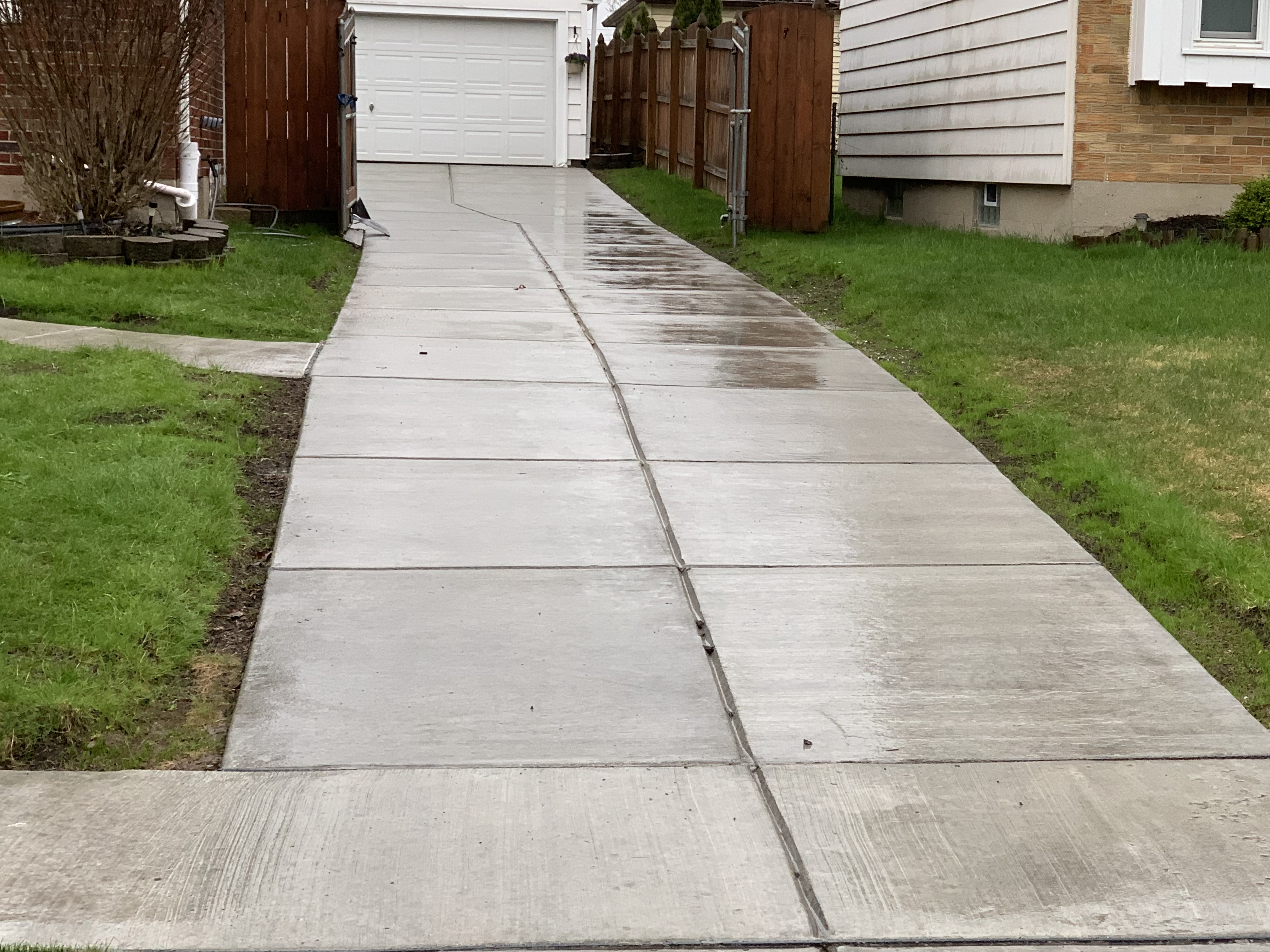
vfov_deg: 21.0
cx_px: 782
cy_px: 476
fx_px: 2568
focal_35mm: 70
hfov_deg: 27.7
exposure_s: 1/122
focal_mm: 6
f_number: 2.4
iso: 80
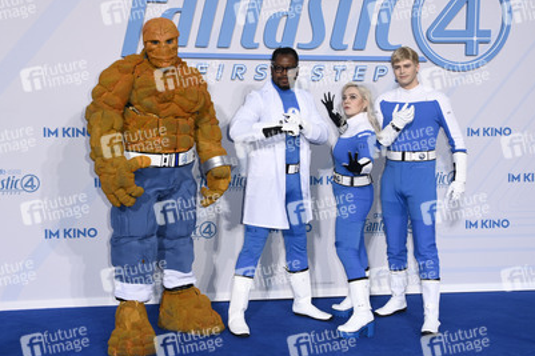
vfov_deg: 25.0
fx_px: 802
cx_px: 286
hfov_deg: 36.9
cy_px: 176
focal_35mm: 54
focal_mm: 48
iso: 400
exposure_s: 1/250
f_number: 5.6
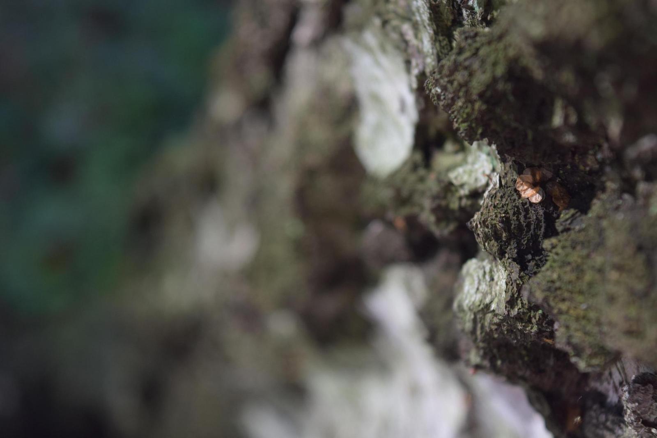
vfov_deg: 16.6
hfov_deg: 24.6
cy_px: 219
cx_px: 328
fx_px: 1506
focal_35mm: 82
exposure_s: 1/60
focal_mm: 55
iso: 560
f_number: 5.6
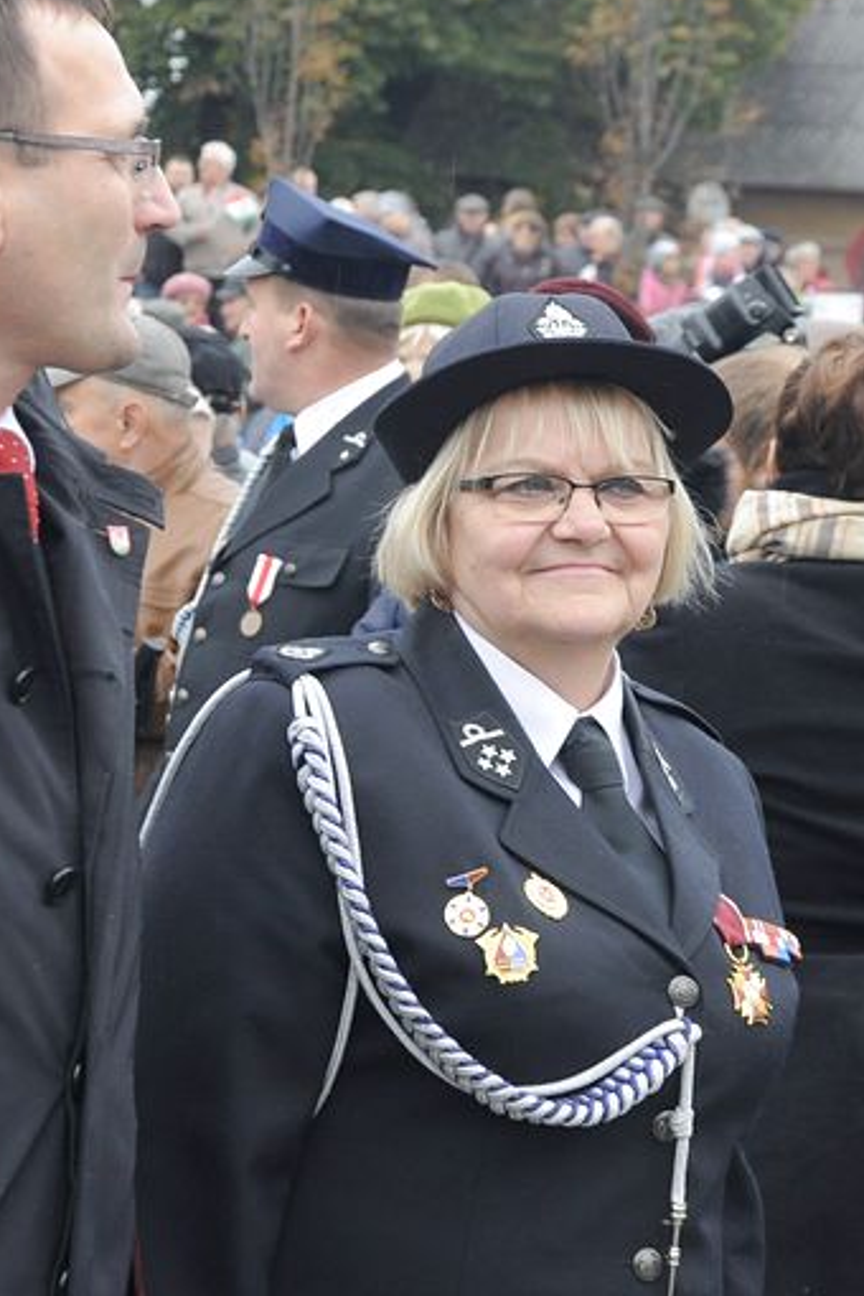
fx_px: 4680
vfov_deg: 15.8
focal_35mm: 130
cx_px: 483
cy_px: 637
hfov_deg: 10.5
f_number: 6.3
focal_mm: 52
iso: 800
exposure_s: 1/160
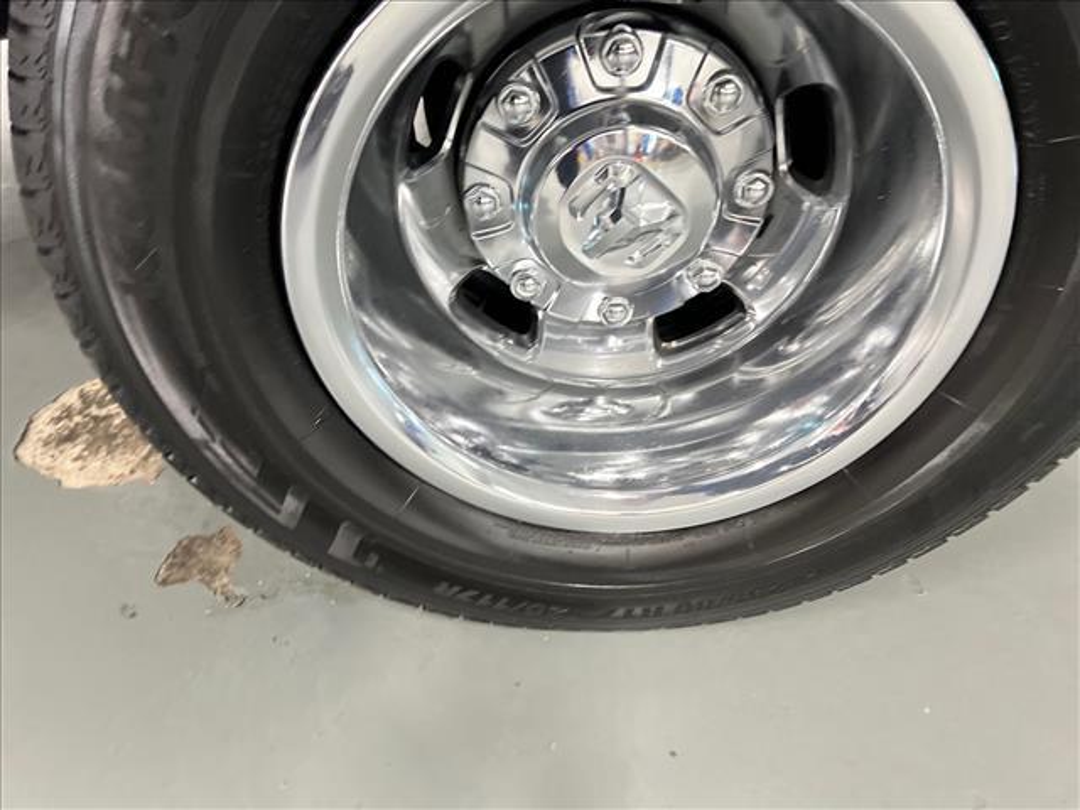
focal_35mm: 26
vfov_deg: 53.1
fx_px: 811
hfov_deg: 67.3
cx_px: 540
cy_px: 405
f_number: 1.5
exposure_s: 1/40
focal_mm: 5.7
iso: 400
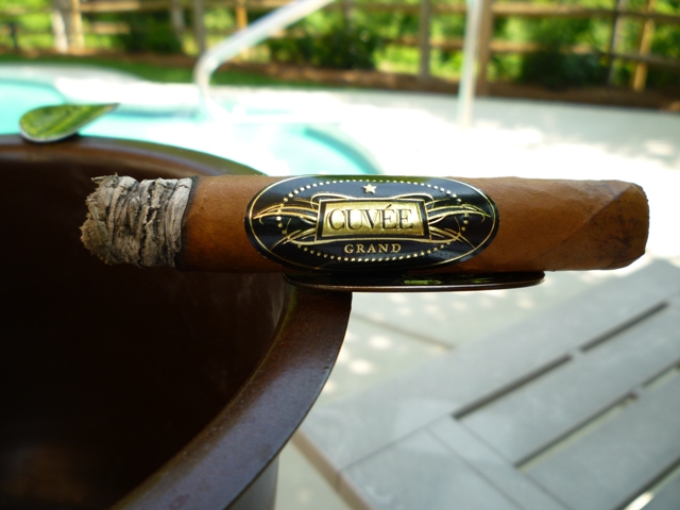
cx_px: 340
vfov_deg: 48.2
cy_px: 255
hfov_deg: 61.7
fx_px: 570
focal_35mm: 29
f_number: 3.3
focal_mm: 5.2
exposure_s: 1/125
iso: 80
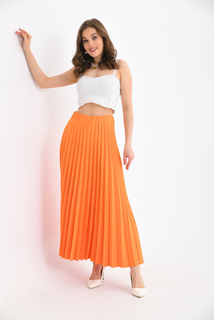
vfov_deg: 34.5
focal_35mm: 58
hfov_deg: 23.4
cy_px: 160
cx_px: 107
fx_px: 517
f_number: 6.3
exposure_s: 1/125
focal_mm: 58
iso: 160
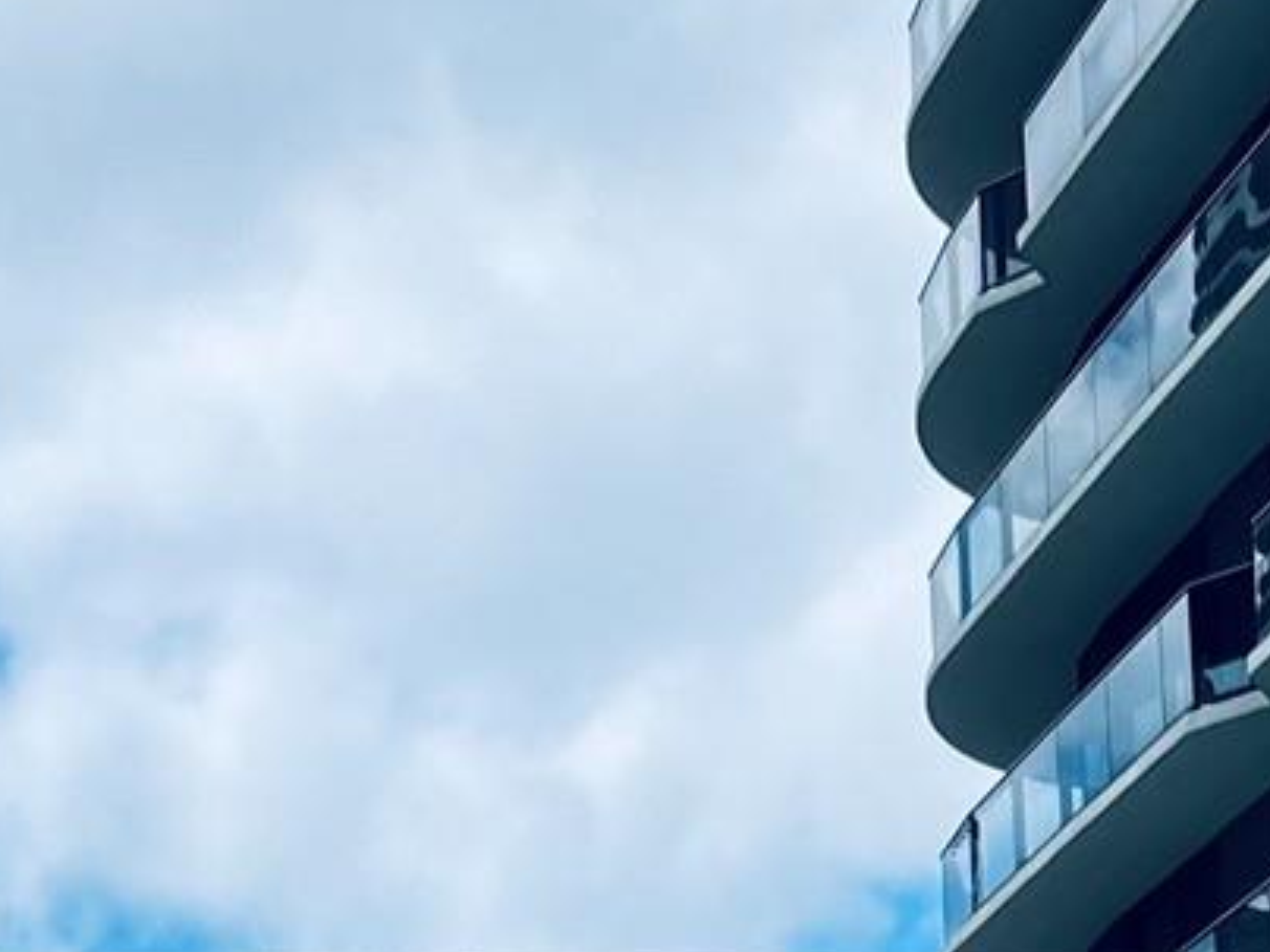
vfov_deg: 13.1
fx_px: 3779
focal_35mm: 103
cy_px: 1650
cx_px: -321
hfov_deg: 18.0
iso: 50
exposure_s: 1/4444
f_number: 1.5
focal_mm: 5.7
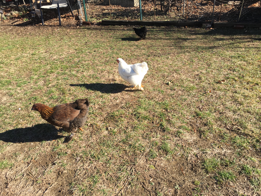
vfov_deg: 48.2
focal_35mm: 29
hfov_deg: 61.7
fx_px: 219
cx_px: 130
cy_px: 98
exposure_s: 1/635
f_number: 2.2
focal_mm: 4.15
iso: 25
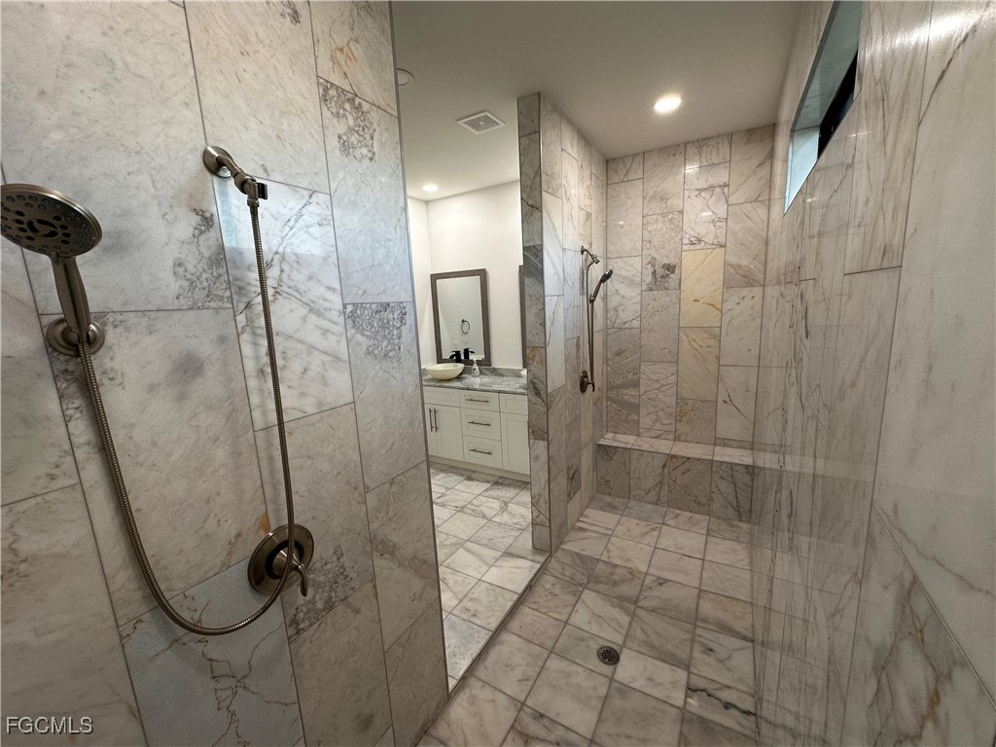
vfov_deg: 85.7
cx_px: 498
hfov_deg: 102.1
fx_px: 403
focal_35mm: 14
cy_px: 374
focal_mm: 2.22
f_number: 2.2
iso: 100
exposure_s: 1/120
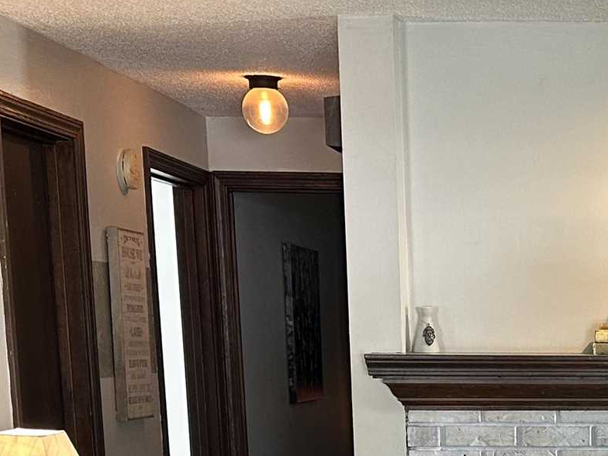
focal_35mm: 94
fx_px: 1651
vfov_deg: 14.8
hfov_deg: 20.0
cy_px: 650
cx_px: 650
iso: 125
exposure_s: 1/60
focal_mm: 6.86
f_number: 1.78
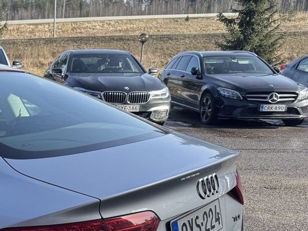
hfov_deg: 25.3
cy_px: 191
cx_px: -102
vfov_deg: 22.2
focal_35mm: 65
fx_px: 578
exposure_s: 1/1560
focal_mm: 6.76
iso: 80
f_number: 1.78
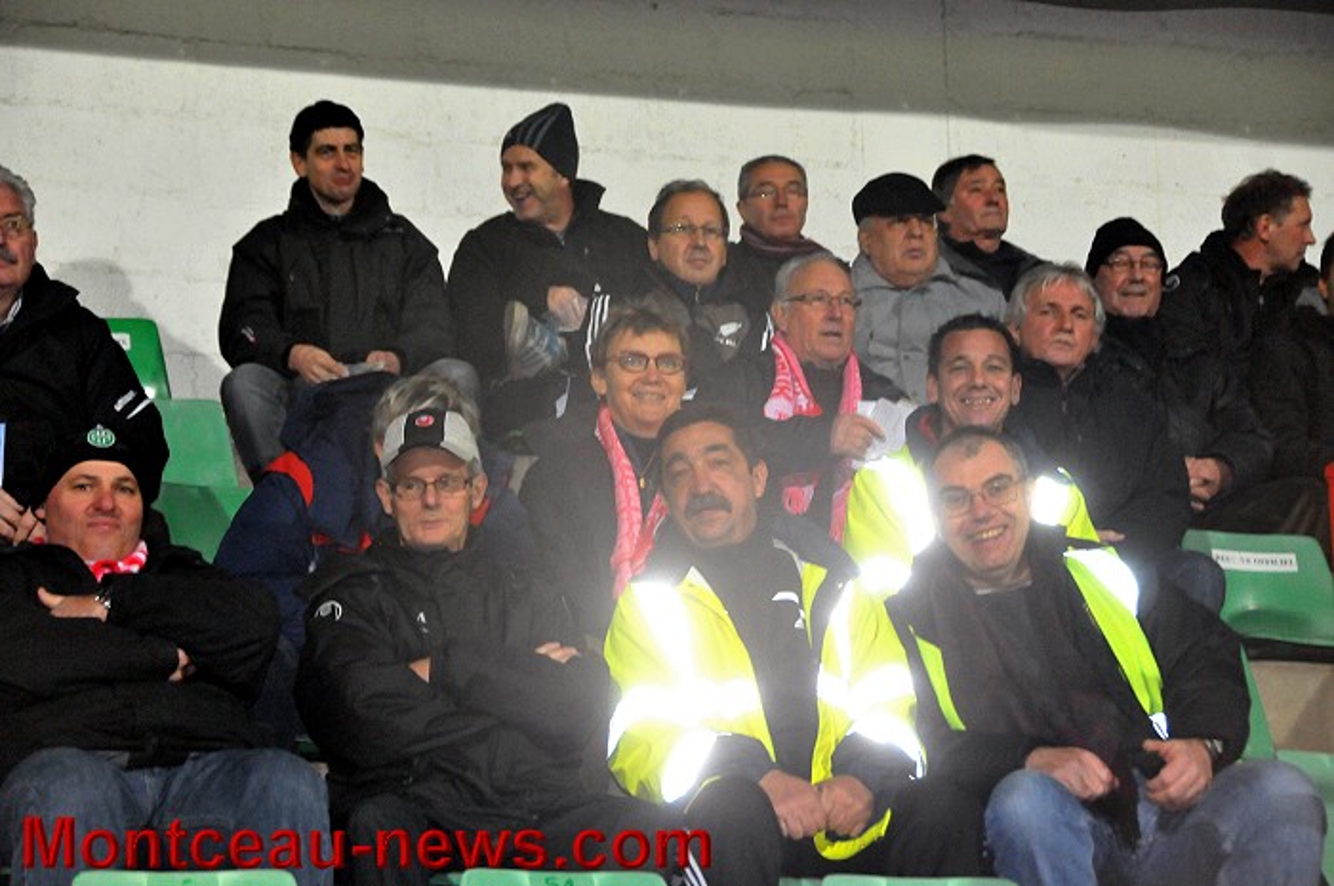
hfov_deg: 17.1
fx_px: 4441
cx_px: 667
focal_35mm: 120
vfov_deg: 11.4
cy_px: 443
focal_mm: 80
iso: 3200
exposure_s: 1/60
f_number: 7.1
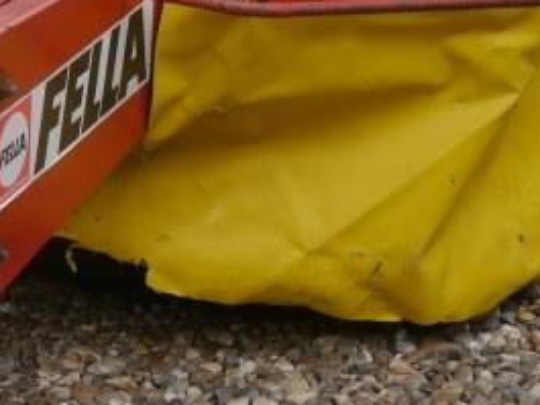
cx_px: 31
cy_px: 128
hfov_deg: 12.1
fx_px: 2528
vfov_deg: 9.2
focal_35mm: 162
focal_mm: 21
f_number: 6.3
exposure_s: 1/200
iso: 160
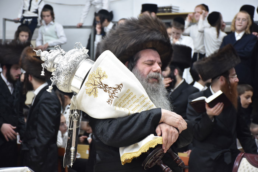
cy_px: 86
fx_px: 753
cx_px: 129
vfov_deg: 13.0
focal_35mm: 105
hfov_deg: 19.5
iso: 800
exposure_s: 1/60
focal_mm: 70
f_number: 5.6
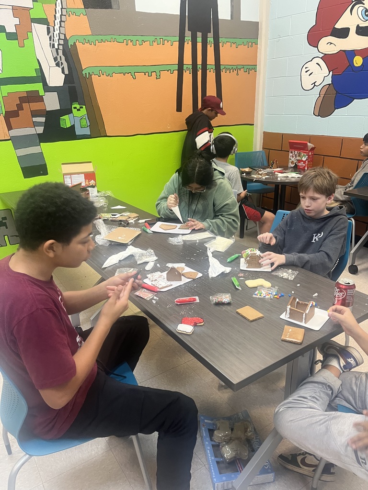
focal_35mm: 26
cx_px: 184
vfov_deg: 67.3
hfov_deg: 53.1
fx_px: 369
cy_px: 245
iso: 200
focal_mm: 5.1
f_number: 1.6
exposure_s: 1/60
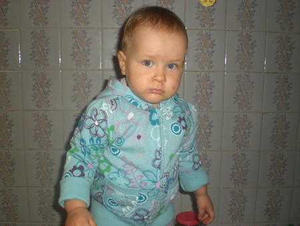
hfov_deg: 49.0
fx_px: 330
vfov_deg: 37.8
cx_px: 150
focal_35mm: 38
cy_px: 113
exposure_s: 1/60
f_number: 3.1
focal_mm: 6.3
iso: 200
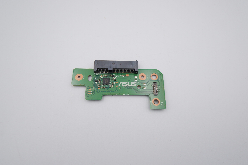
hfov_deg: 76.1
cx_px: 124
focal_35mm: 23
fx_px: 158
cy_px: 82
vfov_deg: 55.1
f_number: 7.1
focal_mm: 15
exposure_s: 1/420
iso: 1250
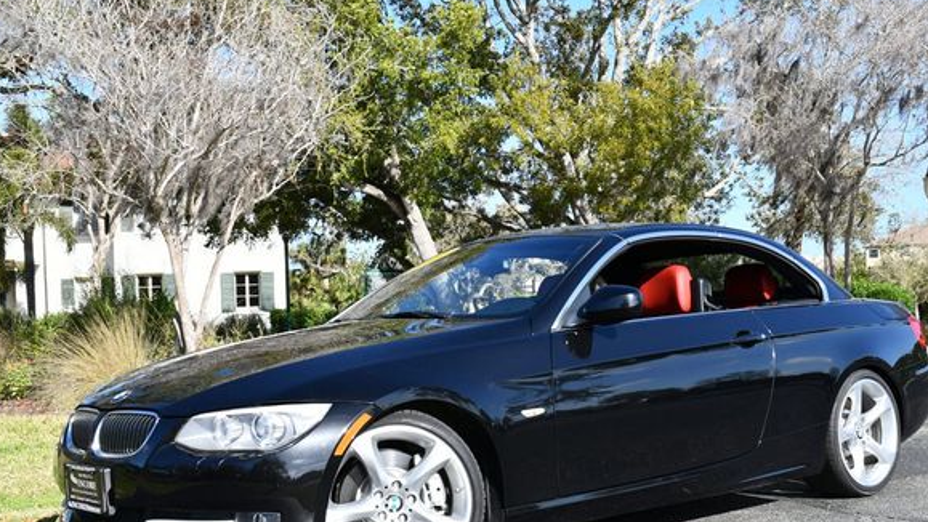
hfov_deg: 40.6
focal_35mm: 51
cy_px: 317
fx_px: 1255
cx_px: 495
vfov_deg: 23.5
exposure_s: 1/250
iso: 140
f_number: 8
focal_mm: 22
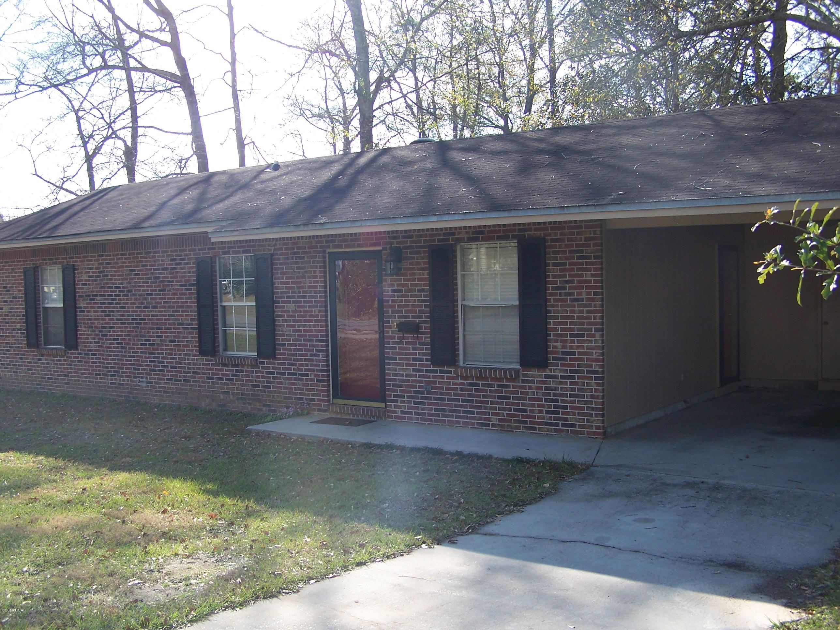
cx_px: 420
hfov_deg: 49.0
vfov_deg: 37.7
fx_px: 922
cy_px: 315
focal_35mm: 38
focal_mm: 6.3
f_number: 2.8
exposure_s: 1/400
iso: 80
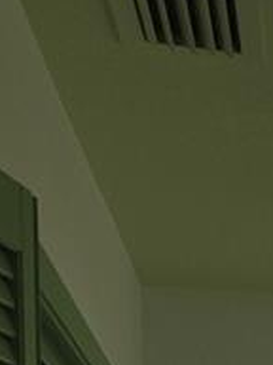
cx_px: 760
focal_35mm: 144
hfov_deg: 8.8
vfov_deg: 12.2
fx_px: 1514
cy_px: 724
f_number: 1.8
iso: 25
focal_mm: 5.4
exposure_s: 1/190
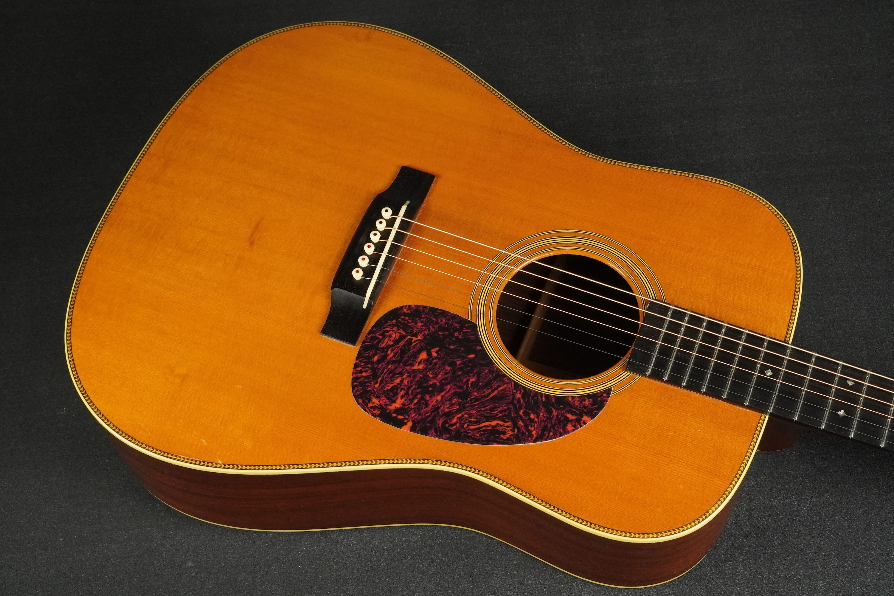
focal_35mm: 52
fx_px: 1304
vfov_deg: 25.8
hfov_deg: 37.9
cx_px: 447
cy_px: 298
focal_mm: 35
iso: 2500
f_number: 11
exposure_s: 1/60
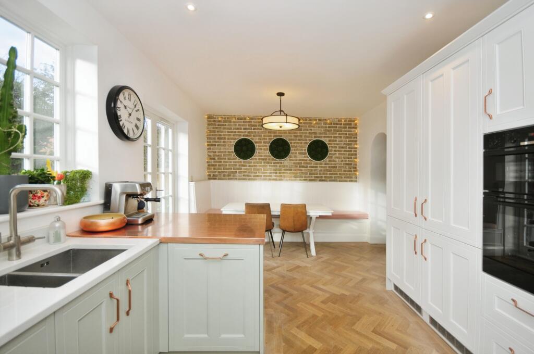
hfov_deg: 100.5
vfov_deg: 77.2
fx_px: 222
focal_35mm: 15
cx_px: 267
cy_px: 177
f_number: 5
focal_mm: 10
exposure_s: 1/80
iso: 200
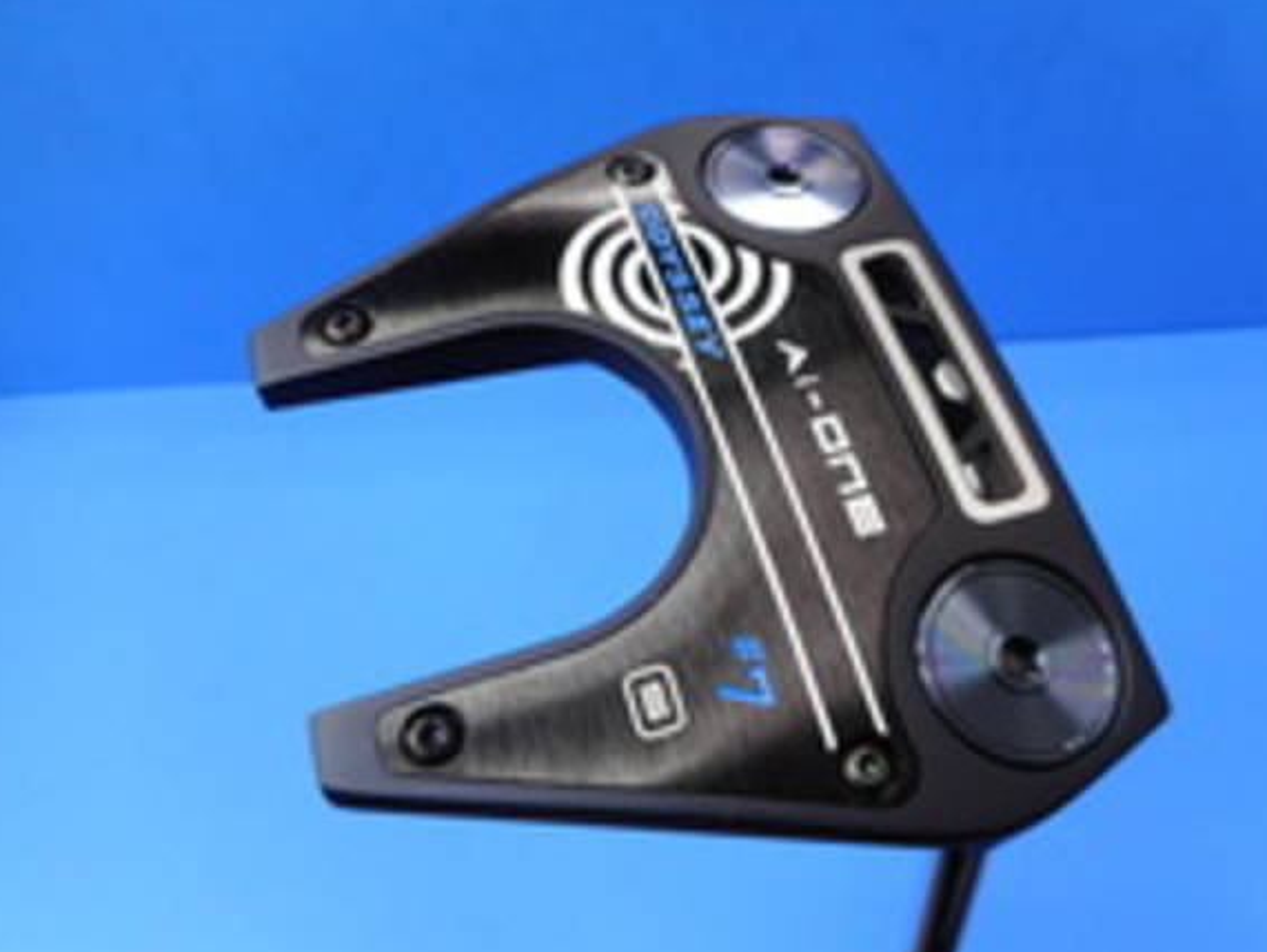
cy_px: 488
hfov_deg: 63.3
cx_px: 695
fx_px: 1025
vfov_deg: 49.8
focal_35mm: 28
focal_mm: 4.5
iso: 110
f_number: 3.7
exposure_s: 1/30
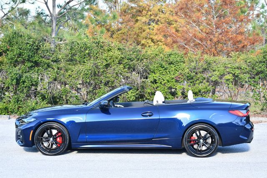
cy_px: 89
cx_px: 134
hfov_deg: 22.1
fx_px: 683
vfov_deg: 14.9
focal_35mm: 92
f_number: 5.6
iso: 400
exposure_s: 1/250
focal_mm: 46
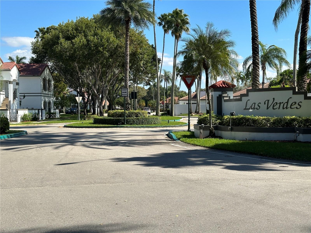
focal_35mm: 48
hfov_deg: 39.7
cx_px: 156
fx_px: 431
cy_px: 116
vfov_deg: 30.3
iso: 64
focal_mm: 6.86
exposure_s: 1/3257
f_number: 1.78
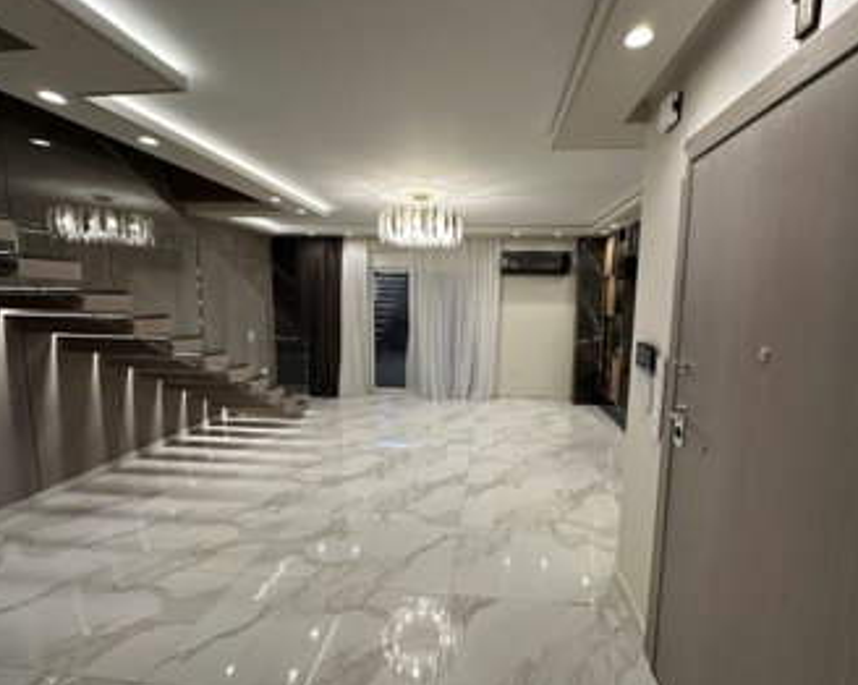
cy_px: 340
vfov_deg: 84.0
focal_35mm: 15
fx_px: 381
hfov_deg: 96.7
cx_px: 458
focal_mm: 2.22
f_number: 2.2
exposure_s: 1/119
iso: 160
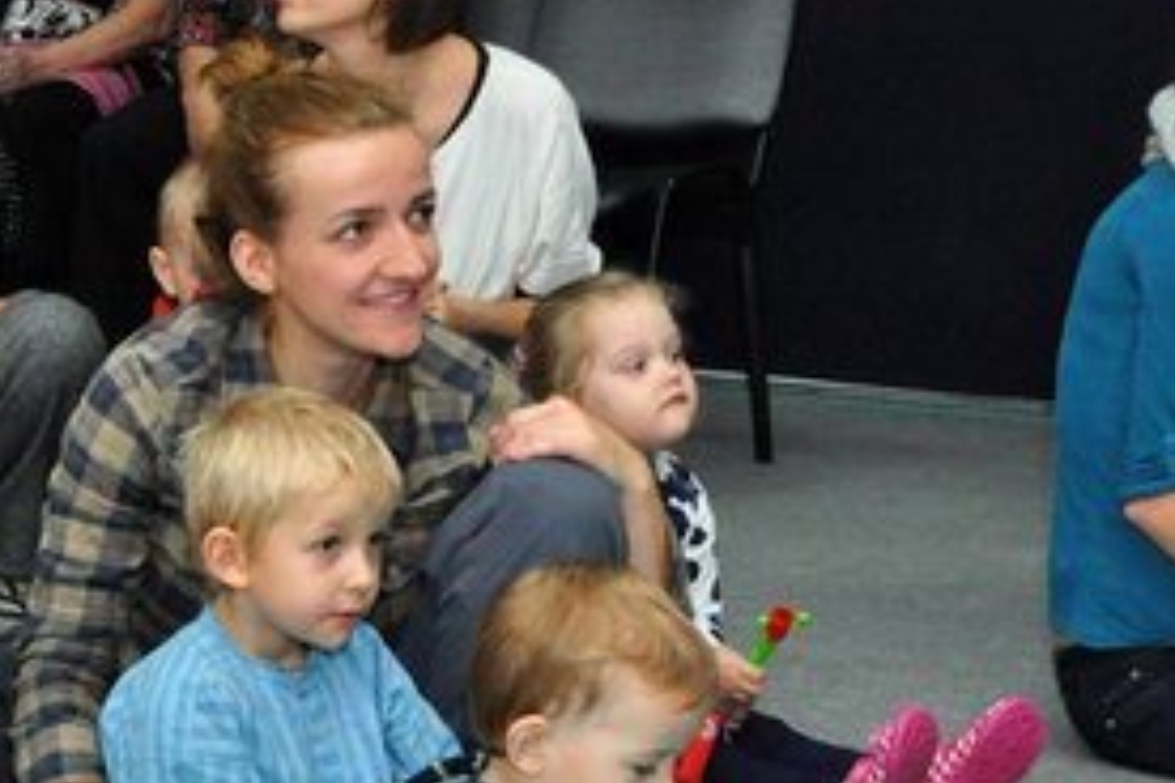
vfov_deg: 12.0
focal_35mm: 113
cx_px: -183
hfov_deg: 17.4
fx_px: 3688
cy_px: 689
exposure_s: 1/60
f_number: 14
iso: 3200
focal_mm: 32
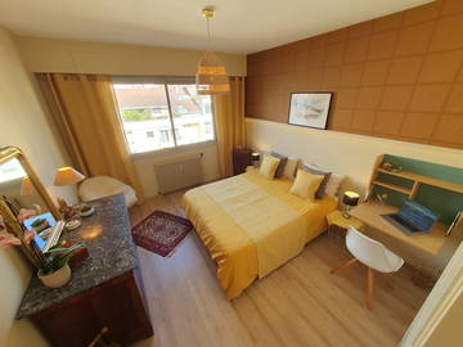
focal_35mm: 13
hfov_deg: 106.2
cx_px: 232
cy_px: 174
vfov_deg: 89.9
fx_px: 174
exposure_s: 1/100
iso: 50
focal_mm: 1.8
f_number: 2.2
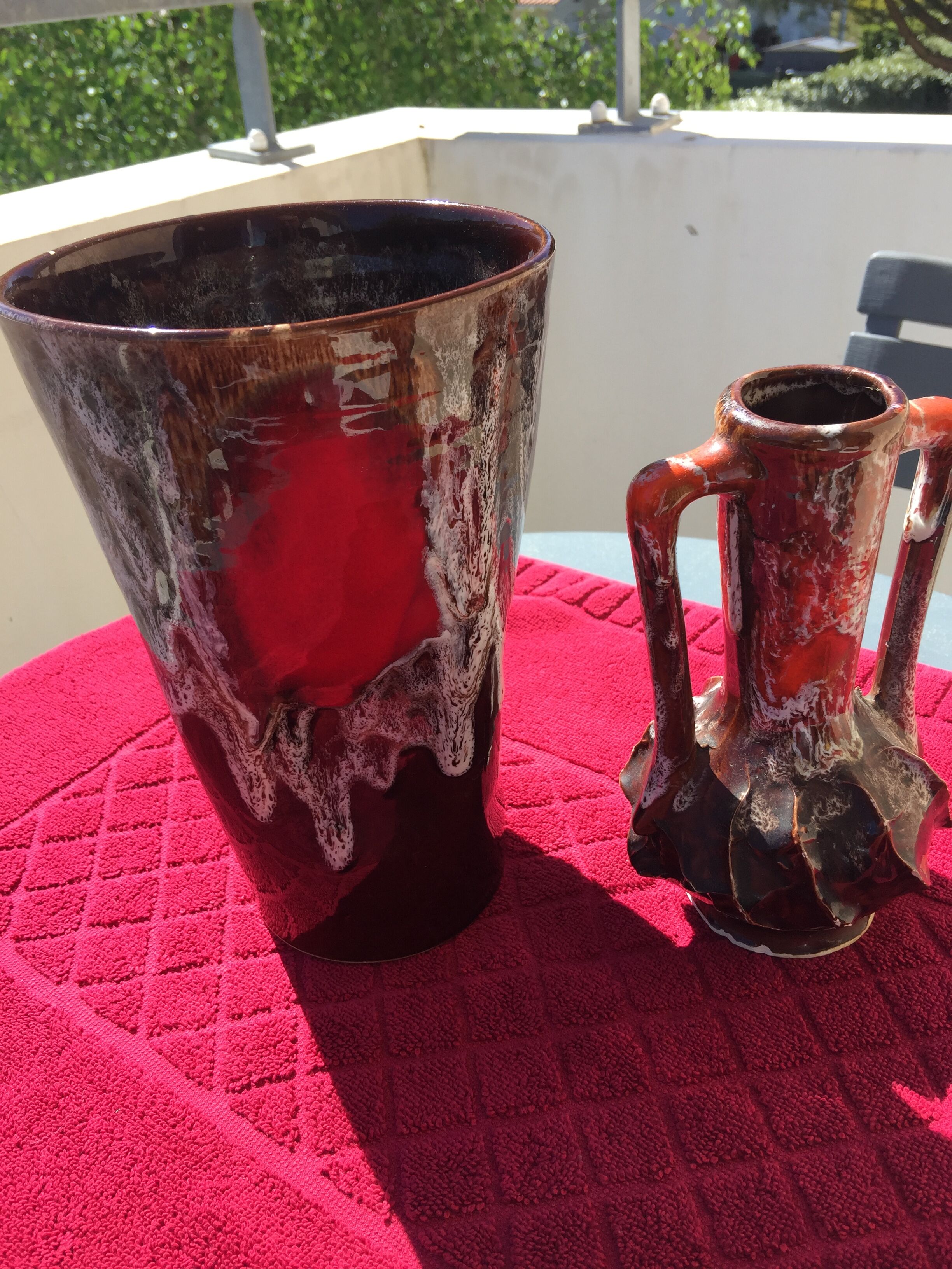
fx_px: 1063
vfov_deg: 61.7
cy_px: 634
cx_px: 476
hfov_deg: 48.2
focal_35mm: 29
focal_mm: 4.15
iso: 32
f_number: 2.2
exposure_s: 1/791
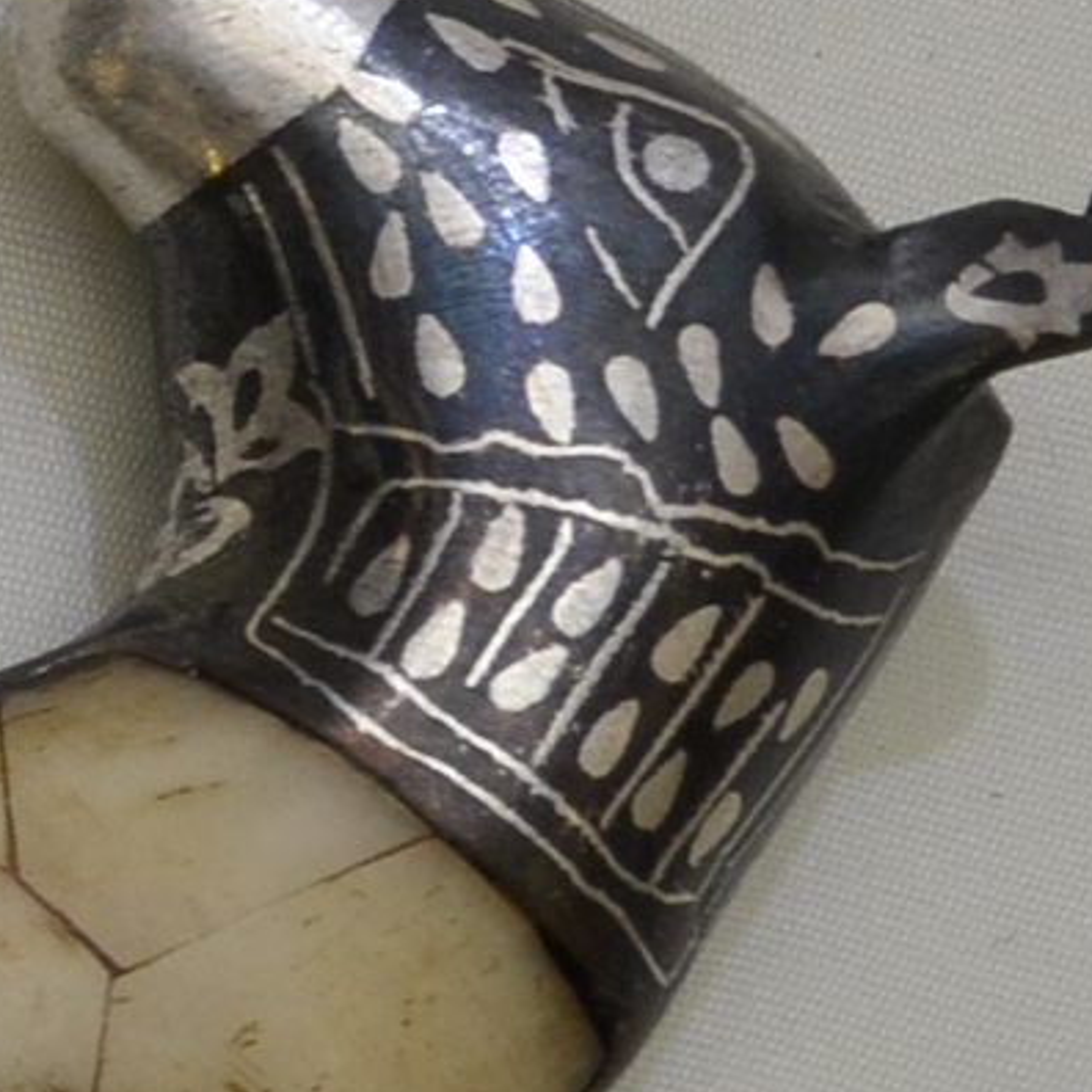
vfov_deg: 6.1
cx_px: -3571
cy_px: 1679
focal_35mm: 285
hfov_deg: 5.3
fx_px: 10172
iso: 400
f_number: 5.6
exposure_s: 1/60
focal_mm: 24
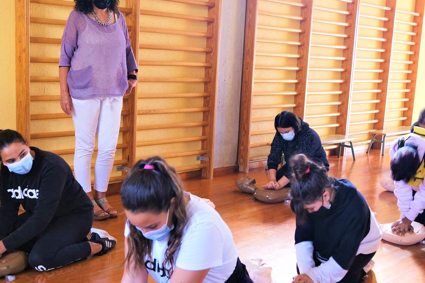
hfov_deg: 45.4
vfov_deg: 31.2
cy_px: 152
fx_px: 508
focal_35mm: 43
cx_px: 191
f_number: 4
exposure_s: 1/28
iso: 400
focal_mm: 20.2
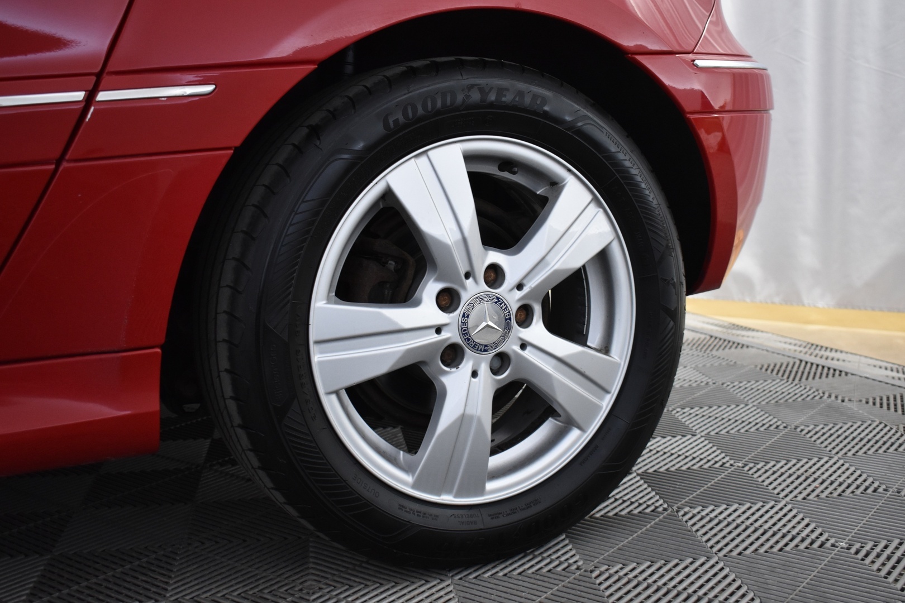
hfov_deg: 46.4
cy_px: 302
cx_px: 452
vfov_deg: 31.9
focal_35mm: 42
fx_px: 1056
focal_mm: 28
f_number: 4.2
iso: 1250
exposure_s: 1/50
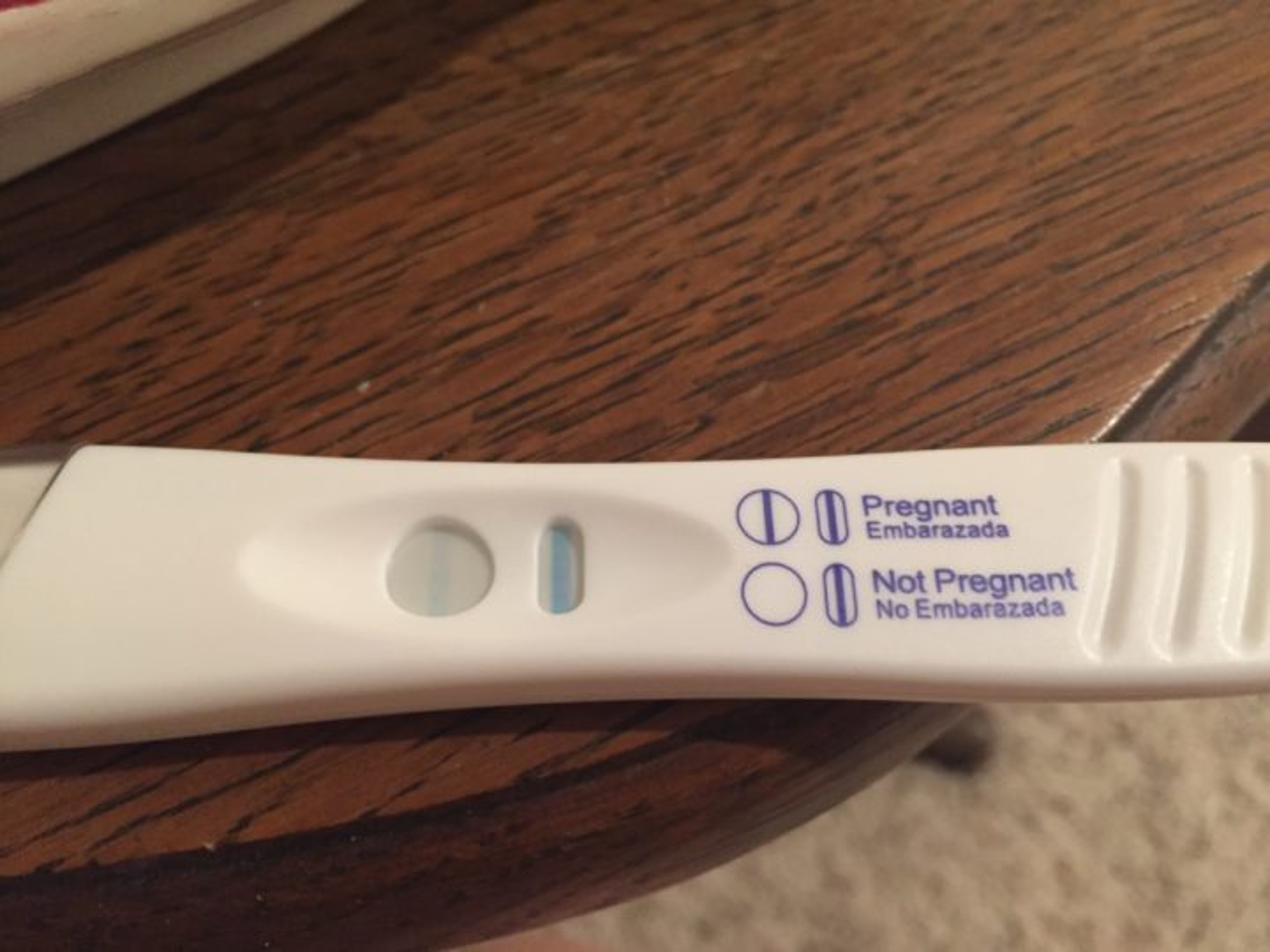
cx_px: 635
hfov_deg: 61.7
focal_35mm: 29
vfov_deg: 48.2
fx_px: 1064
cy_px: 476
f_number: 2.2
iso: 250
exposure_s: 1/15
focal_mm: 4.15
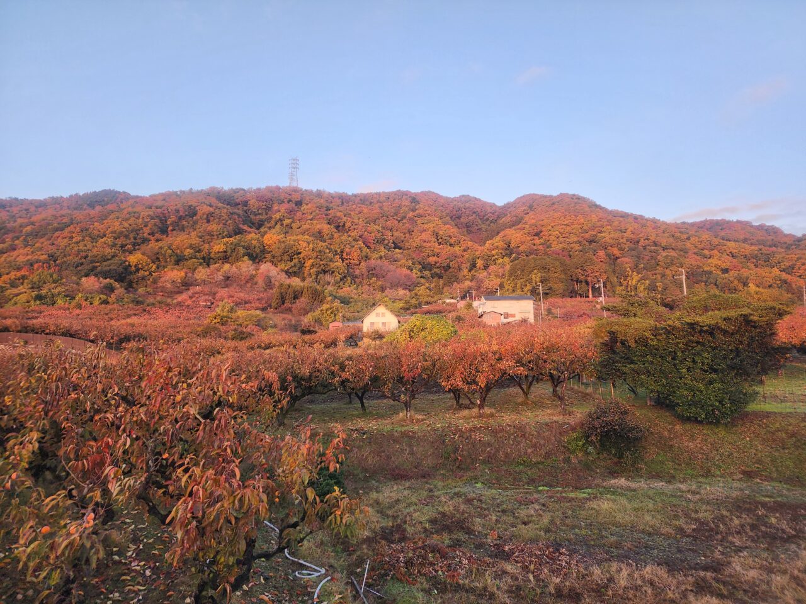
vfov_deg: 58.9
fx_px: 536
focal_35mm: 23
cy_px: 302
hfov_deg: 73.9
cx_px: 403
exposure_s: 1/180
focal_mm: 6.4
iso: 40
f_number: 1.8
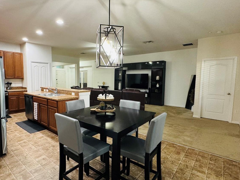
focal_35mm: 20
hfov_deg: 81.2
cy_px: 90
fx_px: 139
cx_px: 101
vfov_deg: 66.0
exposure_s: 1/60
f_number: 2.2
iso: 640
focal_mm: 2.22
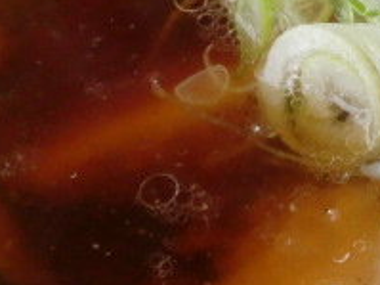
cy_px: 122
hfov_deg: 19.2
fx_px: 987
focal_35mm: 90
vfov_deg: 16.4
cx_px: 559
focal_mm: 4.65
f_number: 2.6
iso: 400
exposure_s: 1/50
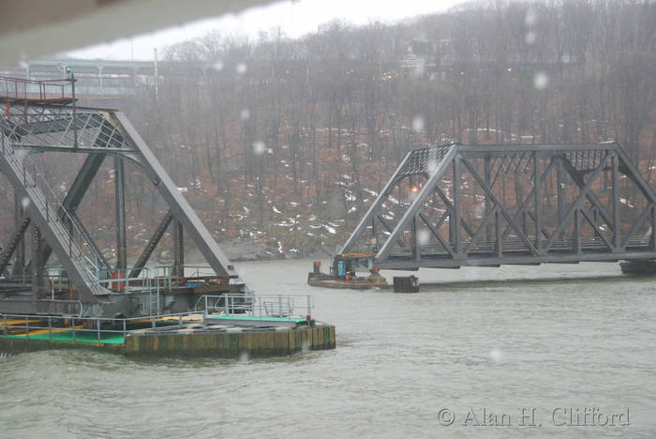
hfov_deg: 33.4
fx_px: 1094
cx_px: 328
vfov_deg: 22.7
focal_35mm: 60
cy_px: 220
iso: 720
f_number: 4.5
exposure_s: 1/200
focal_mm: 40
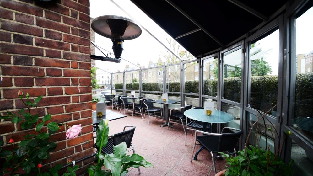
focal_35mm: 14
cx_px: 160
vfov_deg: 74.3
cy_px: 85
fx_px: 116
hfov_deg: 106.8
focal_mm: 13
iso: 250
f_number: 7.1
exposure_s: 1/125
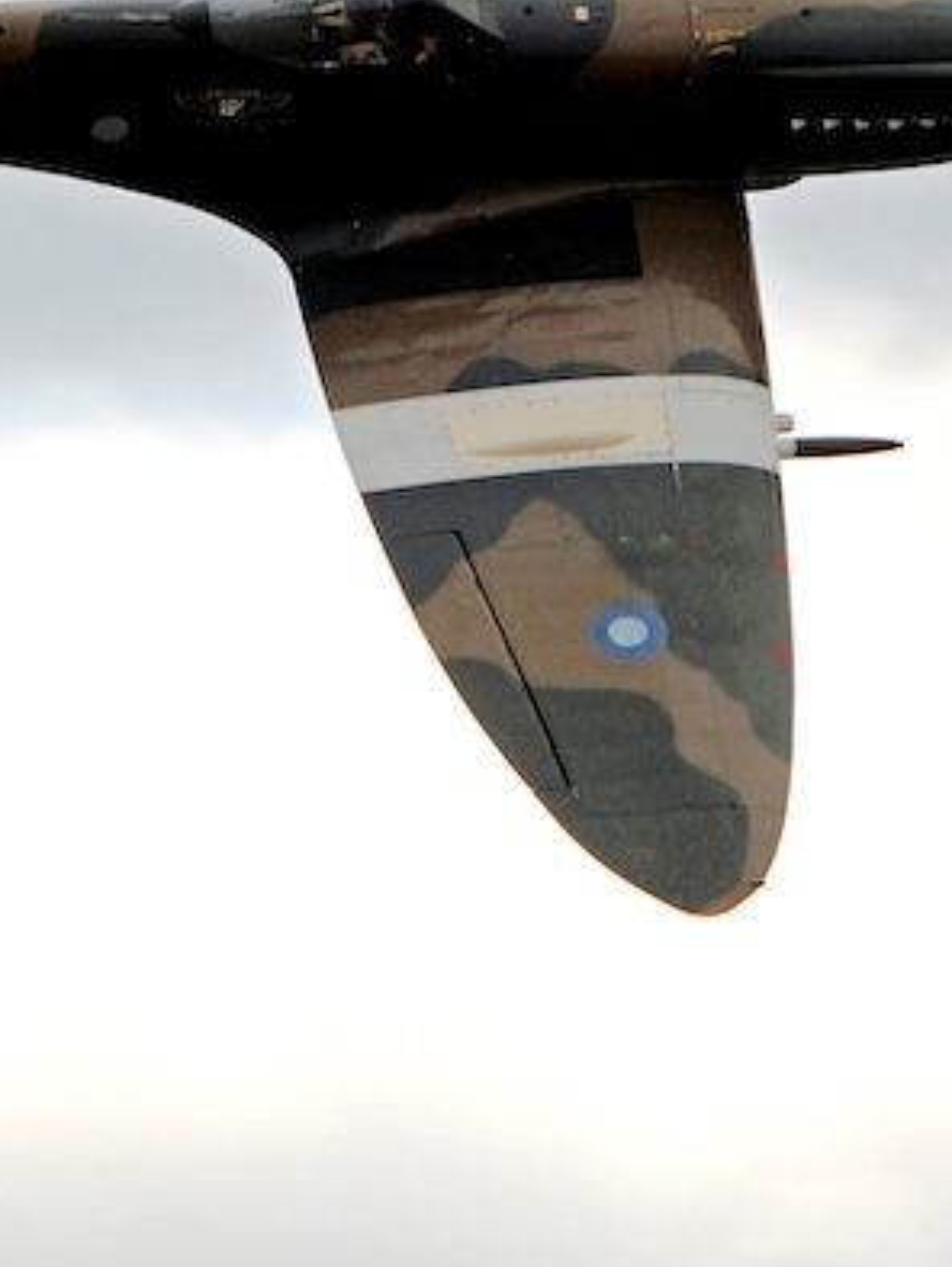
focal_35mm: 973
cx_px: 502
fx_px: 35640
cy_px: 190
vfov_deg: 2.0
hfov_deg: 1.5
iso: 200
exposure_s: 1/500
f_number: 11
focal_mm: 260
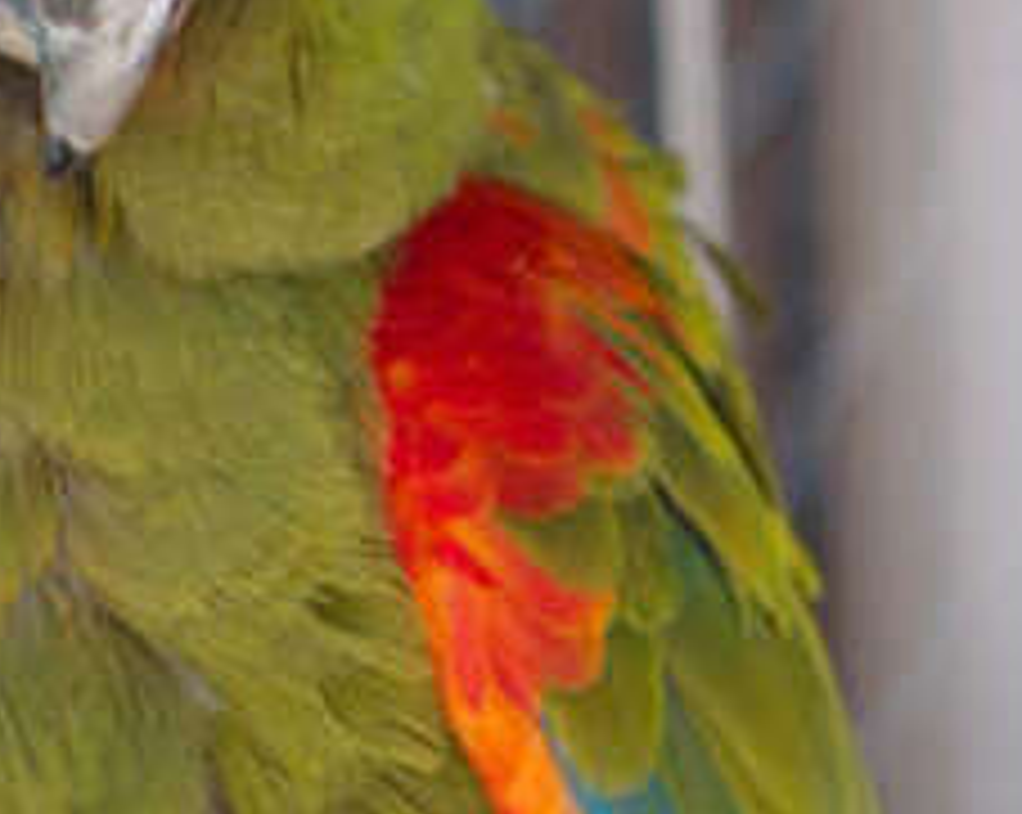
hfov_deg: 7.1
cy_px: -38
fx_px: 8236
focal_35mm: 273
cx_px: 648
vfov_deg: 5.6
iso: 200
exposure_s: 1/80
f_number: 5.6
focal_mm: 55
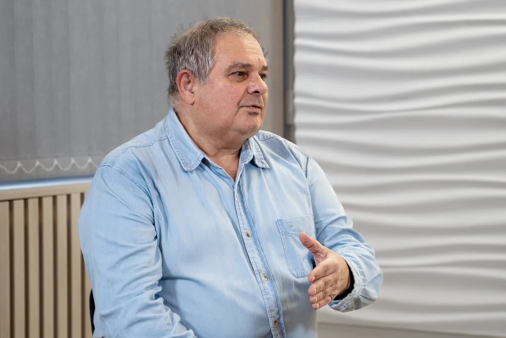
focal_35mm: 130
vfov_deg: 10.6
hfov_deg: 15.8
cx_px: 253
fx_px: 1827
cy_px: 169
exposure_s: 1/250
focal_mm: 87
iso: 800
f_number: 4
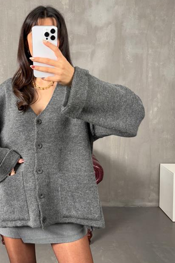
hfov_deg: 34.5
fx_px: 277
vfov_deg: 50.4
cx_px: 48
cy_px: 107
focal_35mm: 38
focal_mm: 6.76
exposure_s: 1/121
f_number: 1.78
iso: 200
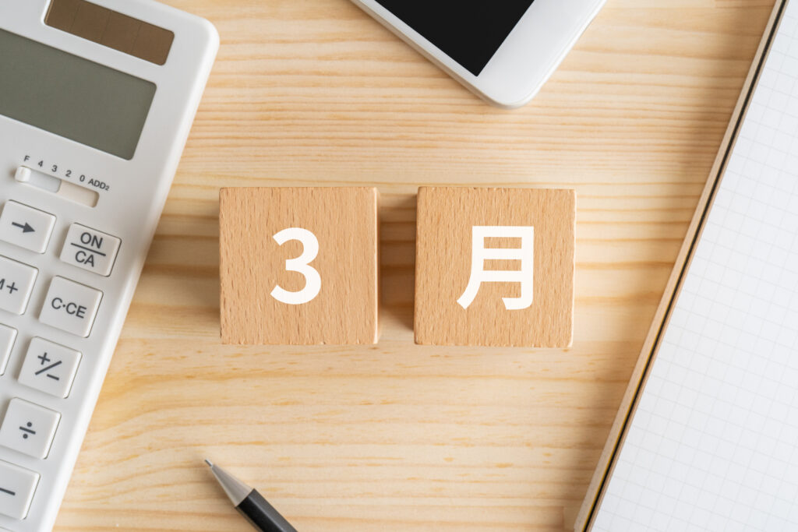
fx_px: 1108
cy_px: 266
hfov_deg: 39.6
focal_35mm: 50
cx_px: 399
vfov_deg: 27.0
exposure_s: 1/80
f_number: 9
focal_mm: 50
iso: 640
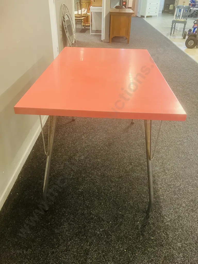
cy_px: 132
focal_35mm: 28
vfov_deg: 63.4
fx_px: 214
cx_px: 99
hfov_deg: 49.7
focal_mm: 3.99
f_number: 1.8
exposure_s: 1/50
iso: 320
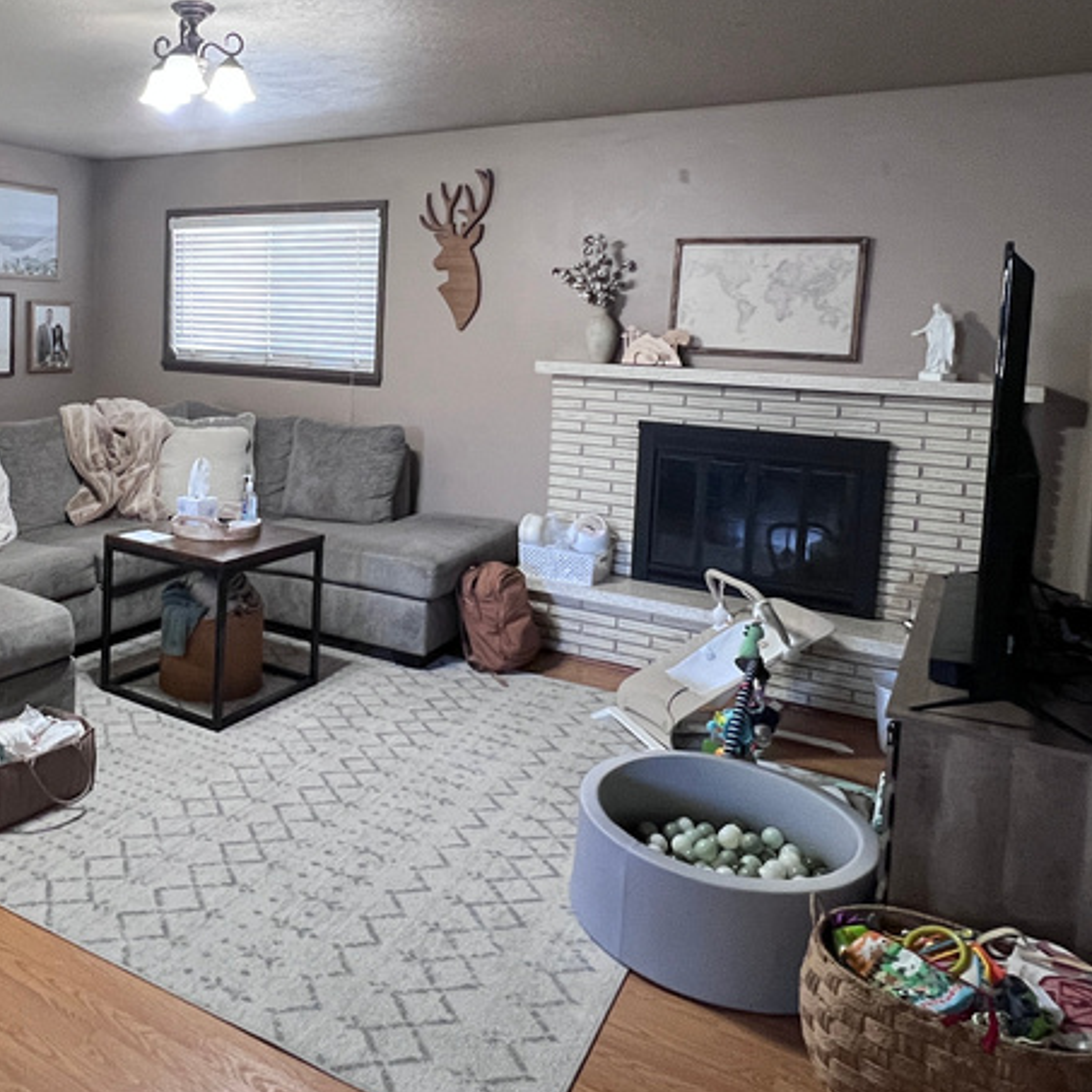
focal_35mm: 26
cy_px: 393
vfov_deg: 59.9
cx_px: 321
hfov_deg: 58.8
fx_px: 928
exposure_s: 1/60
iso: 400
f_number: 1.8
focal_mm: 1.57
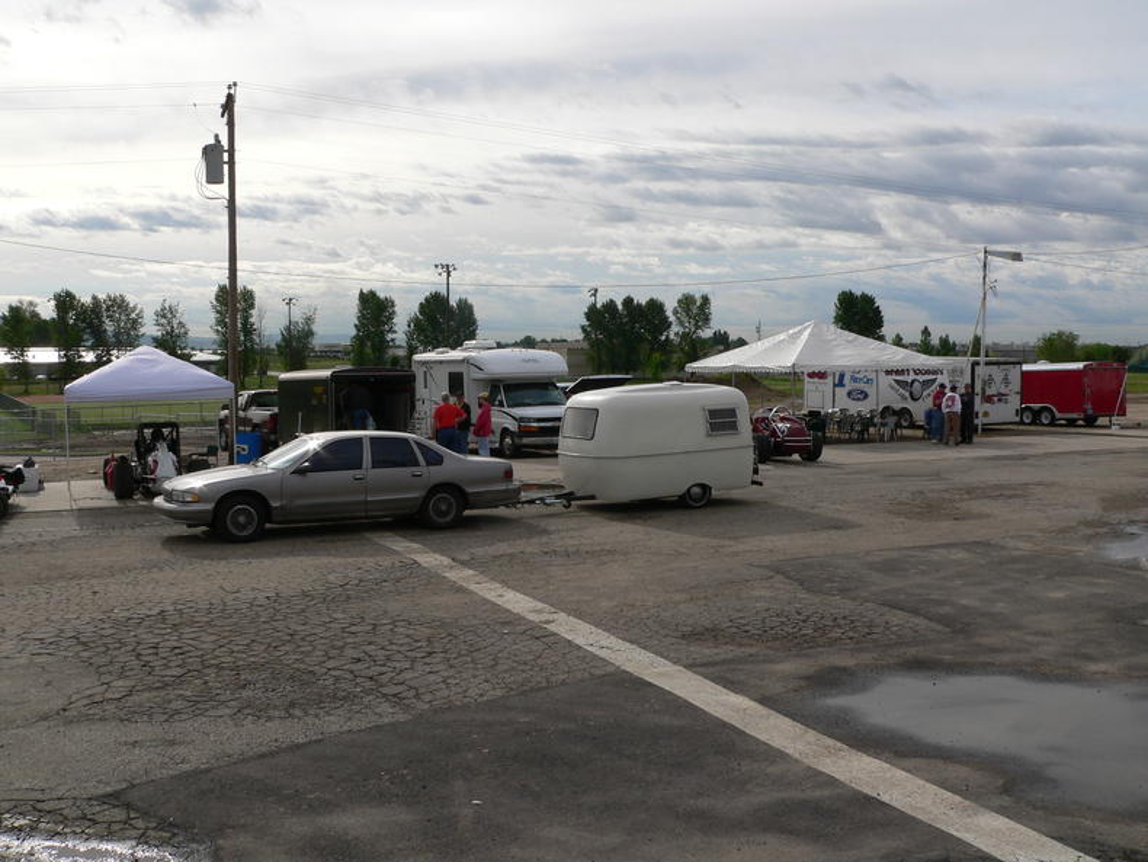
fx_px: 1194
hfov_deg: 51.3
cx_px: 574
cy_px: 431
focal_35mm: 36
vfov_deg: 39.7
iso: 80
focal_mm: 6
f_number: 5.6
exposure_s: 1/500
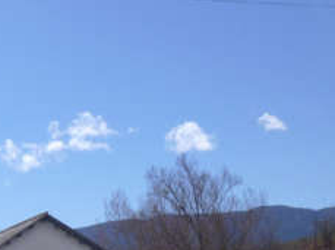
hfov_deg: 20.8
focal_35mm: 84
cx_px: -127
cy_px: 338
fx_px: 812
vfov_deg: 16.4
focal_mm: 4.5
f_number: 9
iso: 100
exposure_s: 1/200
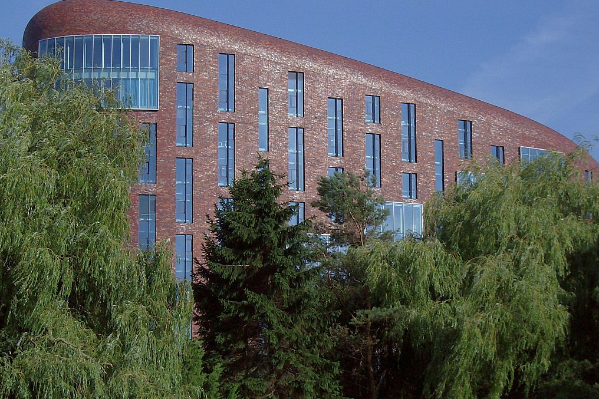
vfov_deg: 12.1
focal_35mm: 113
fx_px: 1880
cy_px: 181
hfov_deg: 18.1
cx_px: 299
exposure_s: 1/431
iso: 100
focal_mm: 18
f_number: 7.8
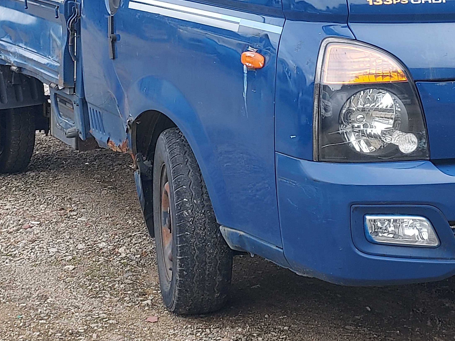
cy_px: 66
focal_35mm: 44
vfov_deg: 32.0
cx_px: 308
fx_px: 578
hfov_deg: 42.3
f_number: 1.8
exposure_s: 1/173
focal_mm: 4.6
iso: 40
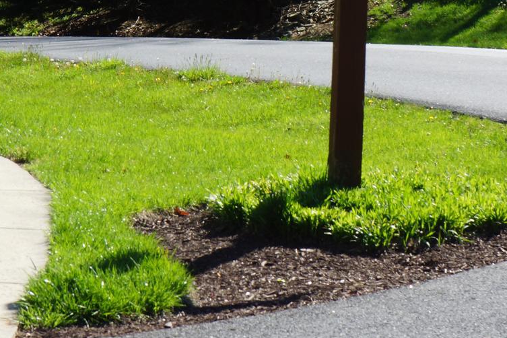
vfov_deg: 8.2
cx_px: 275
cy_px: -80
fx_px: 2338
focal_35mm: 166
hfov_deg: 12.4
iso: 100
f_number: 9
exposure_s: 1/125
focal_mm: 41
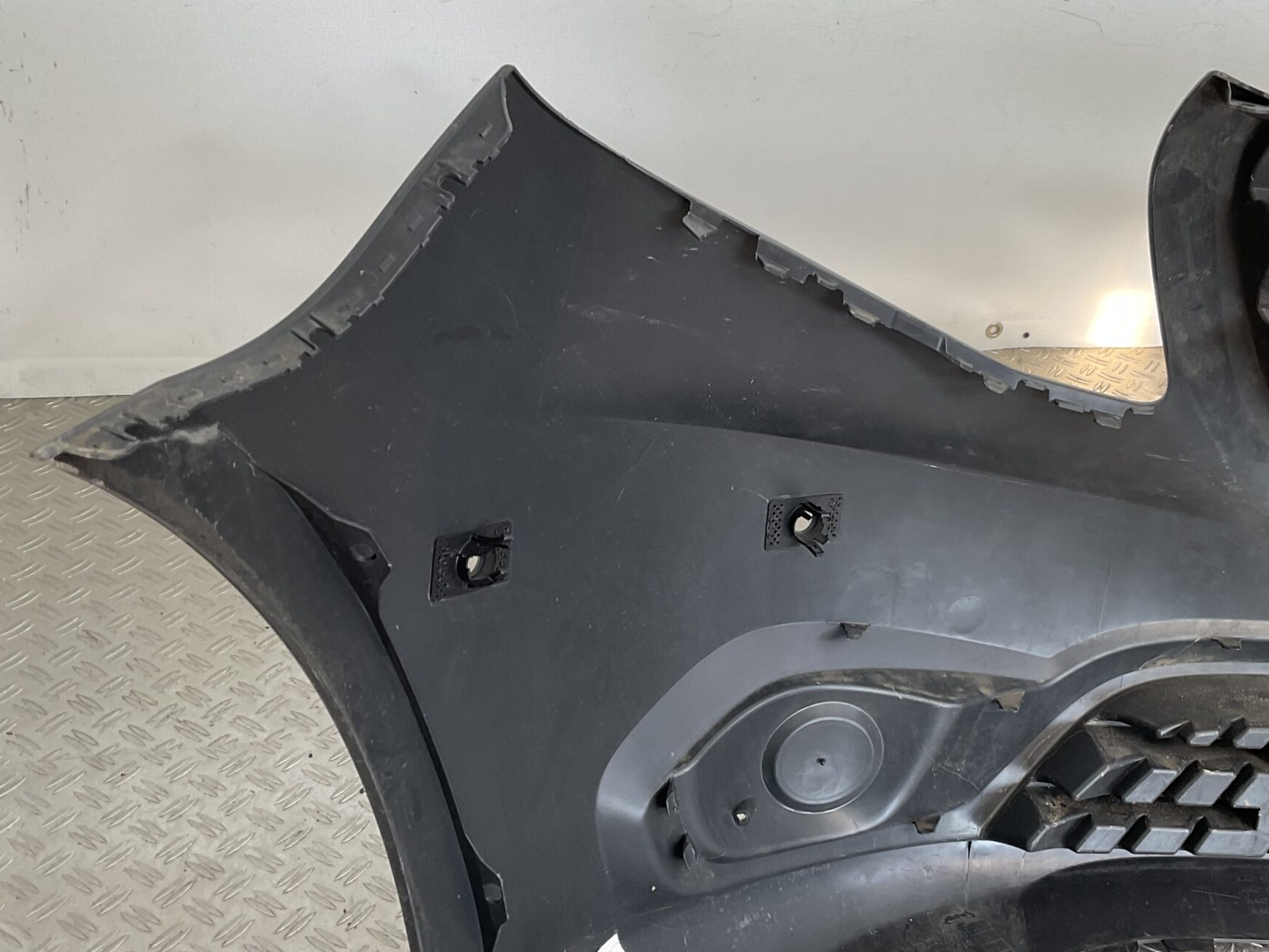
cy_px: 555
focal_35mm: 43
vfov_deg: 33.5
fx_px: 1576
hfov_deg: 43.5
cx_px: 784
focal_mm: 3
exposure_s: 1/120
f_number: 1.8
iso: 20
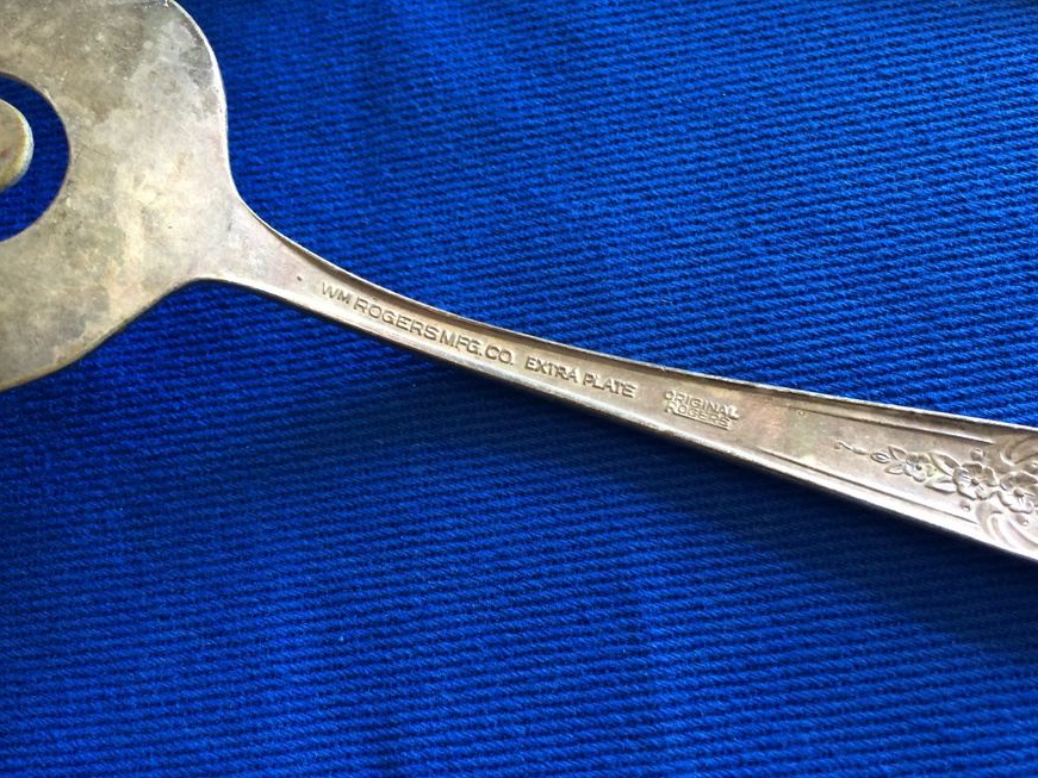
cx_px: 526
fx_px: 929
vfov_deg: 45.4
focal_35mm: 31
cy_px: 391
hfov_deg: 58.4
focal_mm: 4.12
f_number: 2.2
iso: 125
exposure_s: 1/30
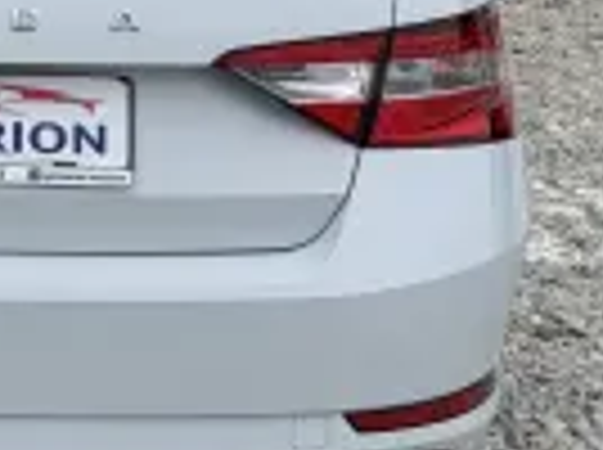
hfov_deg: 14.9
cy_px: 22
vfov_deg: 11.4
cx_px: -90
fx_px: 2243
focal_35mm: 129
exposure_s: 1/819
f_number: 1.78
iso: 64
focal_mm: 6.76
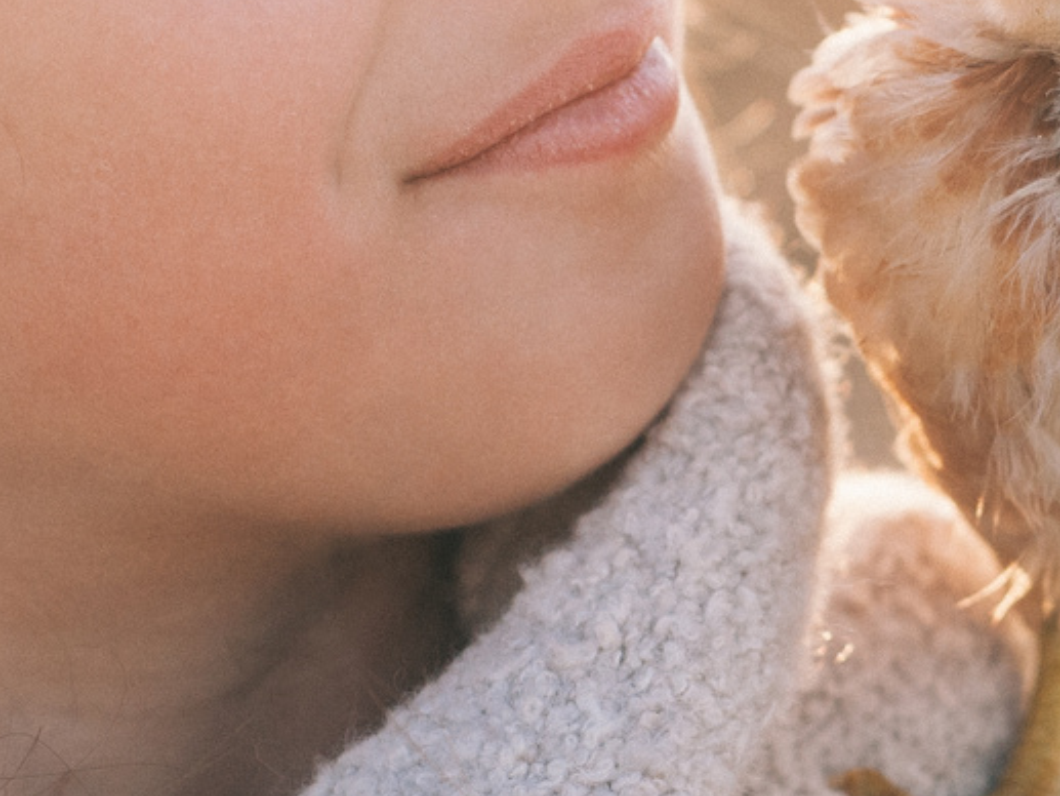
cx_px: 994
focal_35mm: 157
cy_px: 320
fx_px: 4809
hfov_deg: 12.5
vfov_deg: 9.5
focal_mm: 50
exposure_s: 1/1000
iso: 500
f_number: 4.5
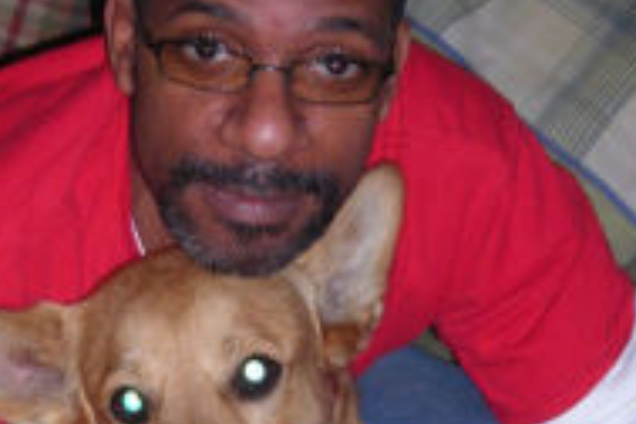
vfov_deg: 8.5
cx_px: 197
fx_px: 2844
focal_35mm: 161
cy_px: 424
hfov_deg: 12.7
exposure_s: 1/60.1
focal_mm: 10.8
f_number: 3.9
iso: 112
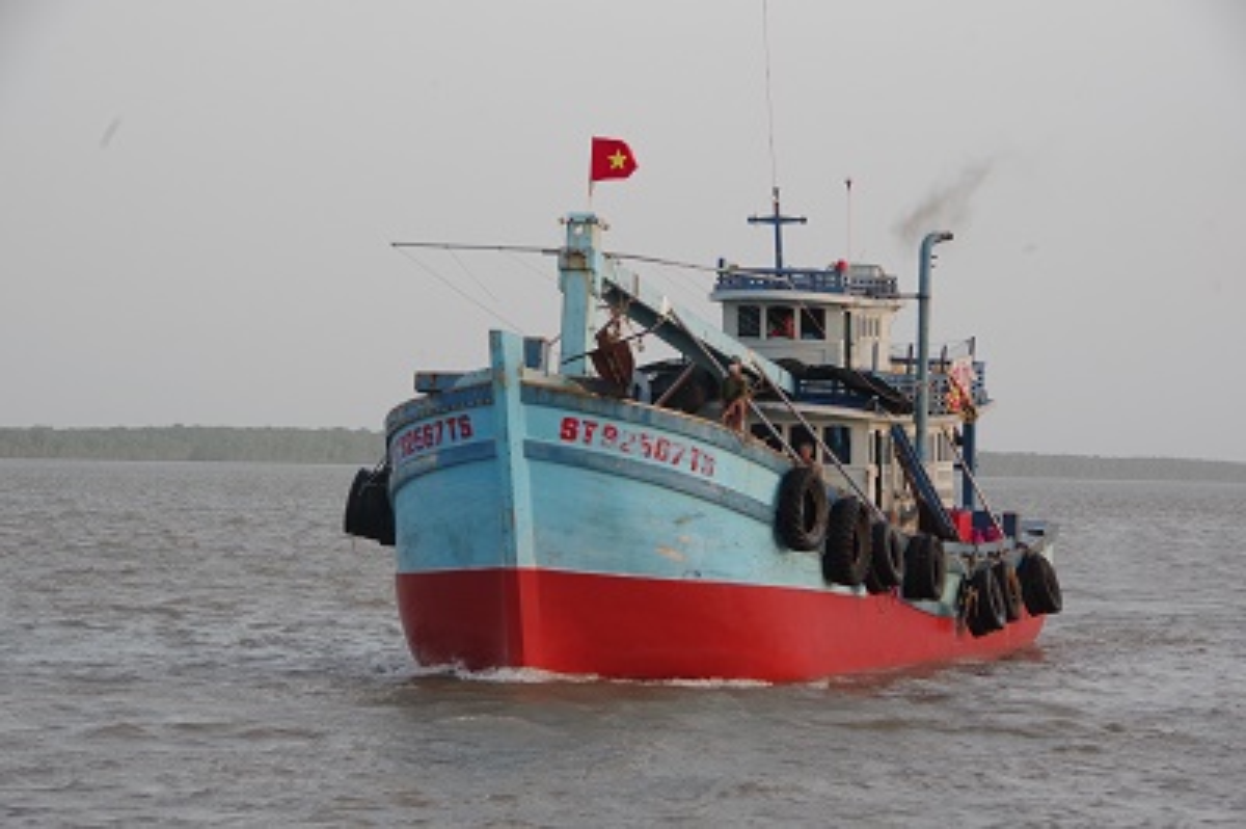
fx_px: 4565
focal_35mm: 132
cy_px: 414
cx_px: 623
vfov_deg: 10.4
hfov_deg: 15.5
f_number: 13
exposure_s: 1/160
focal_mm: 88
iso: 1600
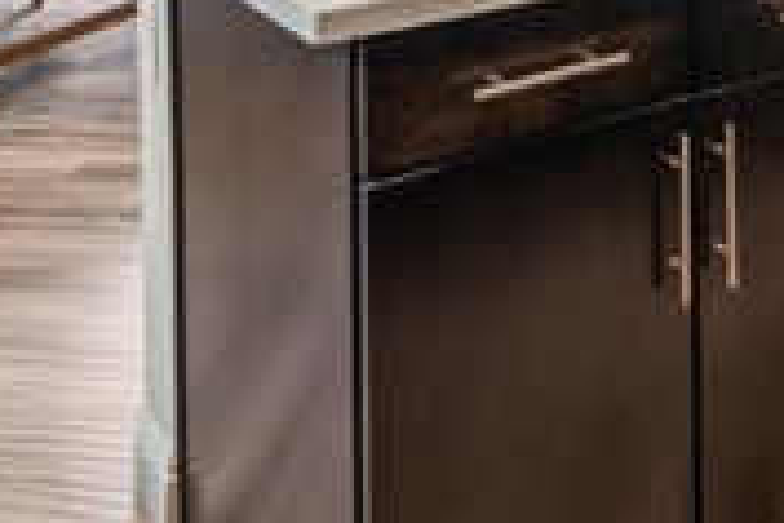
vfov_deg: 18.9
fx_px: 1263
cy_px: -372
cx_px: 687
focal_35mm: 58
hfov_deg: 32.9
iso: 200
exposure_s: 1/13
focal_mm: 16
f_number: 8
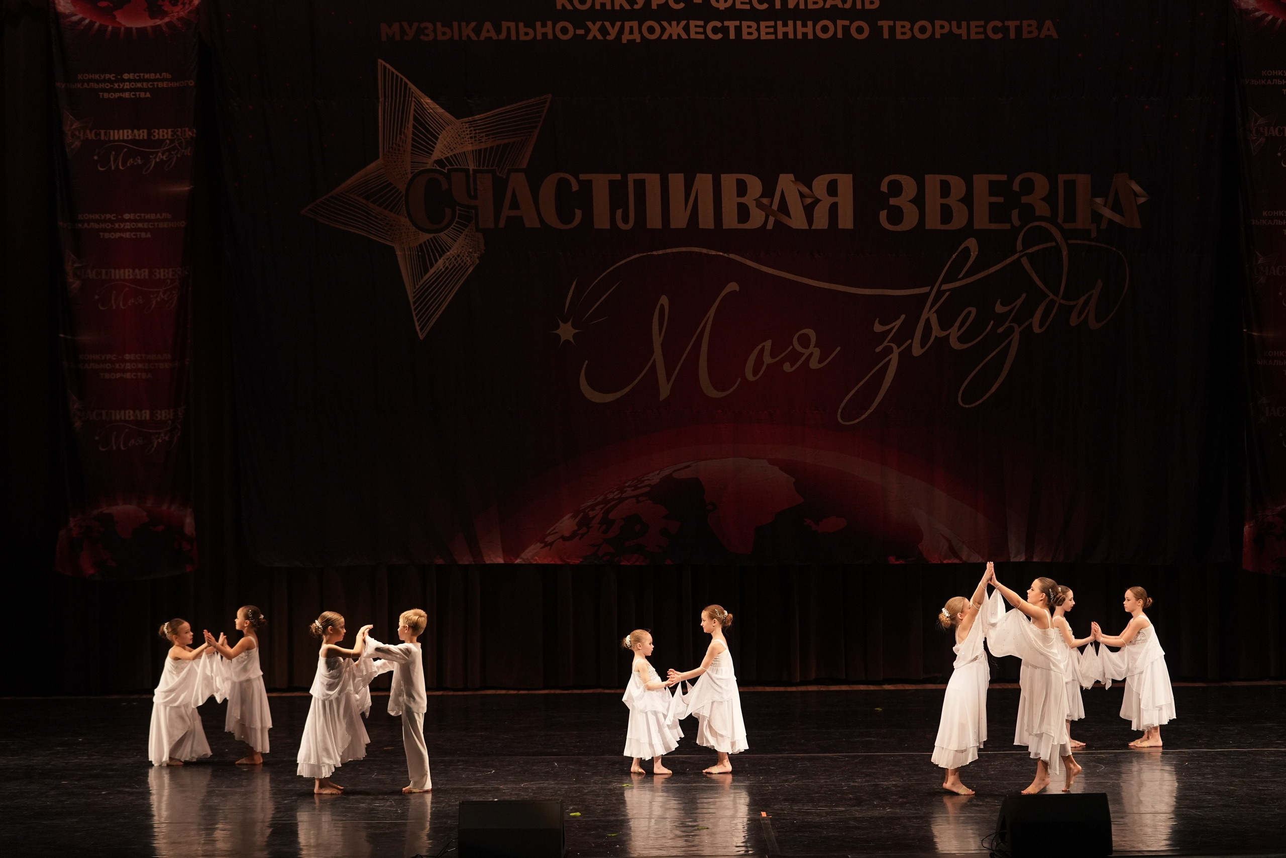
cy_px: 429
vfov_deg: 15.2
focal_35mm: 90
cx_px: 643
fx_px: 3215
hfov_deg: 22.6
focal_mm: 90
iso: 1600
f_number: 2.8
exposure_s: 1/400
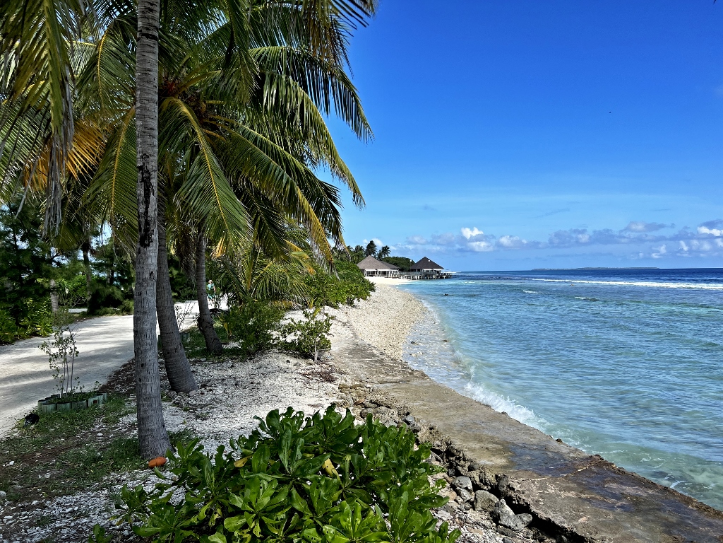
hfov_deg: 67.3
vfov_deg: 53.1
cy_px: 272
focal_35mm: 26
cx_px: 362
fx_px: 543
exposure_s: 1/3704
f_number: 1.5
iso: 50
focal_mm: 5.7
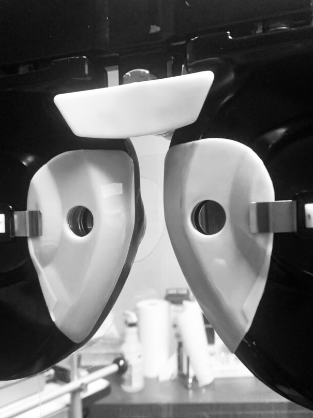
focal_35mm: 33
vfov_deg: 55.1
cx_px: 143
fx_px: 398
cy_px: 241
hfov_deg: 42.9
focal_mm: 4.25
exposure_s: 1/60
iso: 320
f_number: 1.8
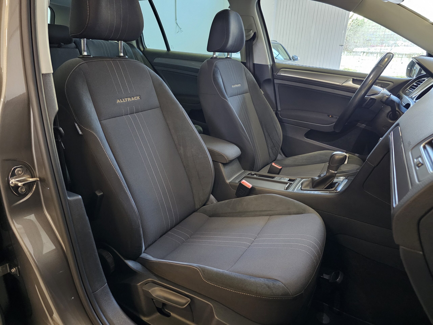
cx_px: 216
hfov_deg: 73.9
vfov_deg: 58.9
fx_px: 288
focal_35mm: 23
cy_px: 162
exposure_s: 1/24
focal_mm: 6.3
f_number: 1.7
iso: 1000
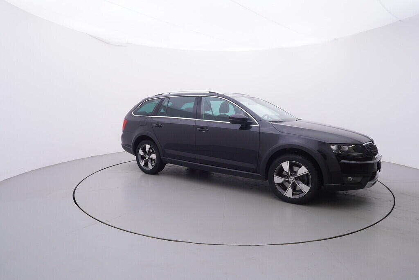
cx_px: 210
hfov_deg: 77.3
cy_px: 140
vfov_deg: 56.2
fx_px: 262
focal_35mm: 22
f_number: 5
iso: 200
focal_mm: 15
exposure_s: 1/80
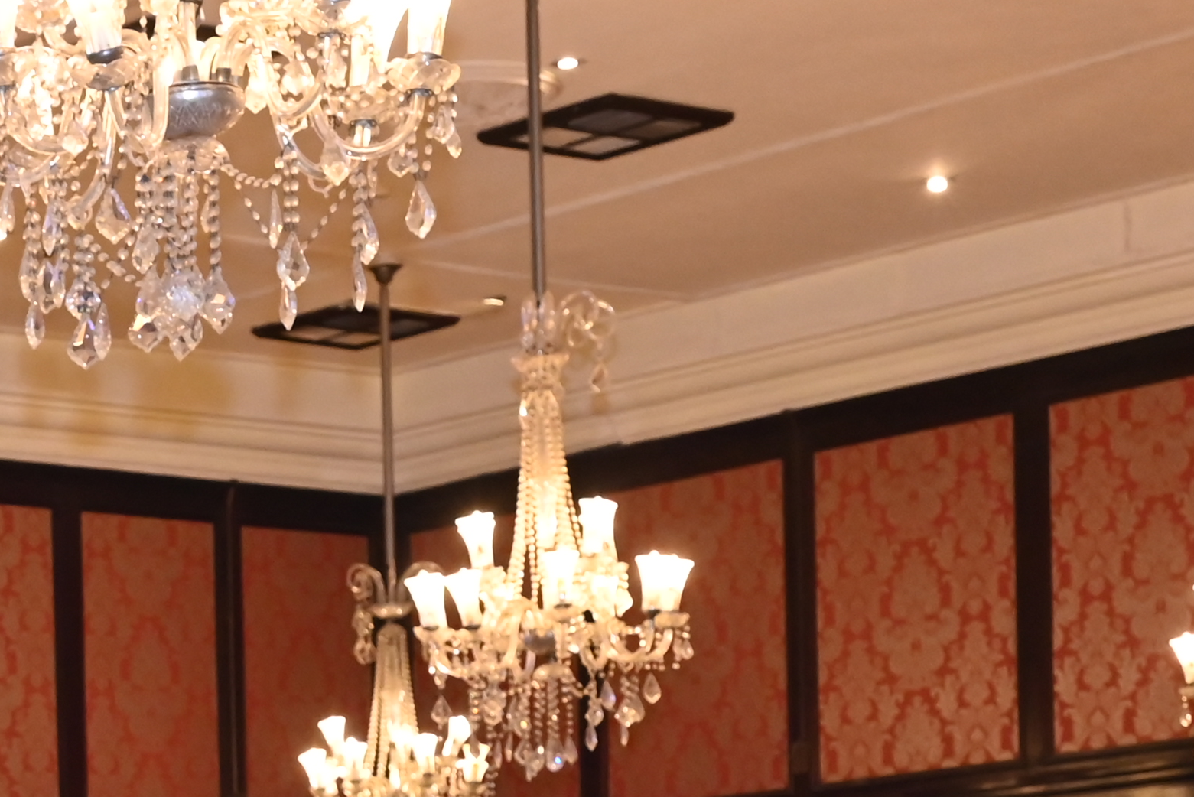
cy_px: 1399
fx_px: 4410
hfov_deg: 14.5
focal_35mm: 133
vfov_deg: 9.8
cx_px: -542
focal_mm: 34.5
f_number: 5
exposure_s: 1/125
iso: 2000
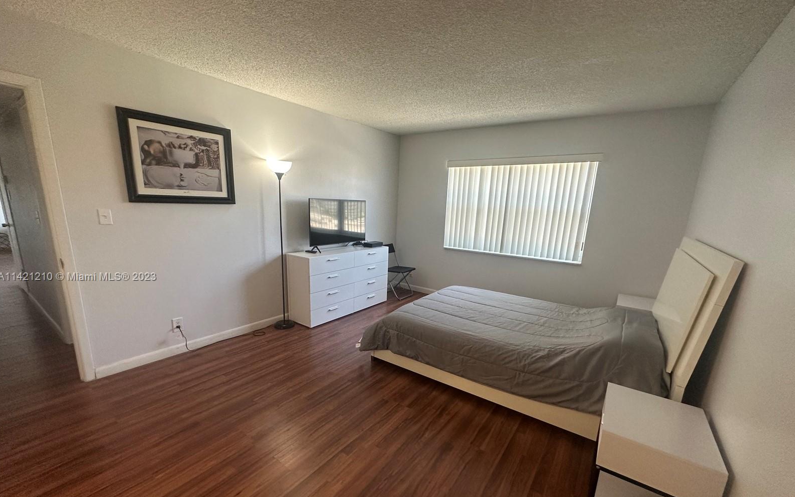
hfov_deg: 101.5
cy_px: 277
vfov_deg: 74.5
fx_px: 325
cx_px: 397
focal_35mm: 15
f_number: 2.2
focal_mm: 2.22
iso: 200
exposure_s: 1/120
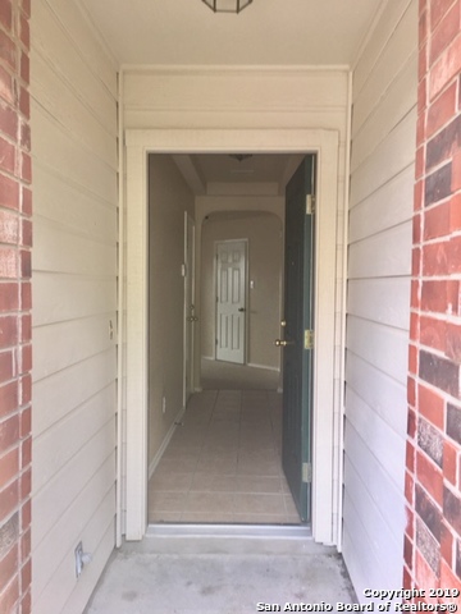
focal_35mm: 29
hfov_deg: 48.2
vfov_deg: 61.7
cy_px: 307
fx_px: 515
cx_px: 230
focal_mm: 4.15
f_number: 2.2
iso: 25
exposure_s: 1/30
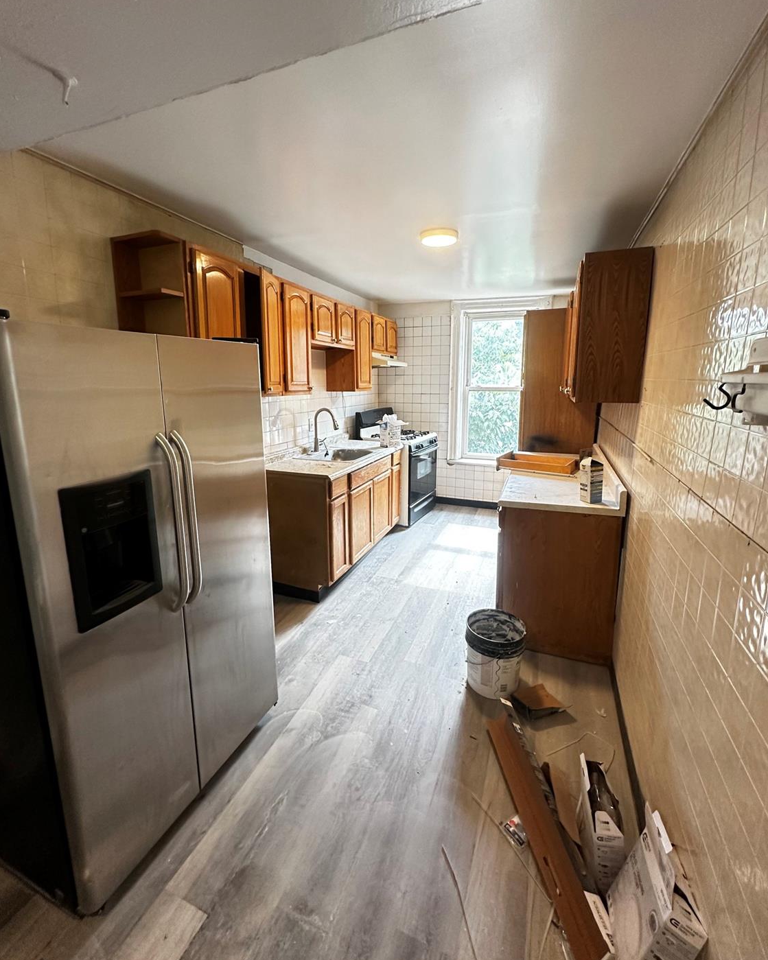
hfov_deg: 84.0
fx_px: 426
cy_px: 453
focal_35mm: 15
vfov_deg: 96.7
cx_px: 383
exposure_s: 1/60
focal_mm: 2.22
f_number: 2.2
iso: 320
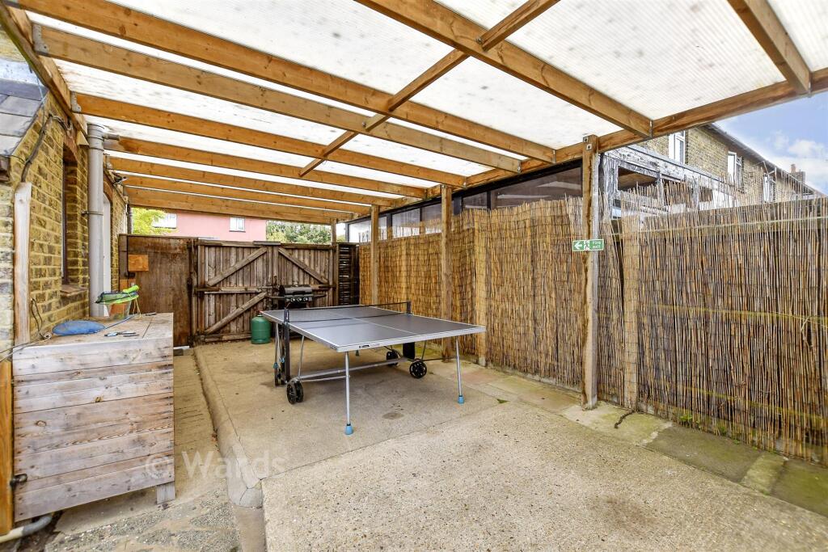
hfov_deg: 100.4
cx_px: 414
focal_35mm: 15
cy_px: 276
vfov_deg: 77.3
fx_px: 345
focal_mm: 10
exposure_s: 1/80
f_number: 8
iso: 200
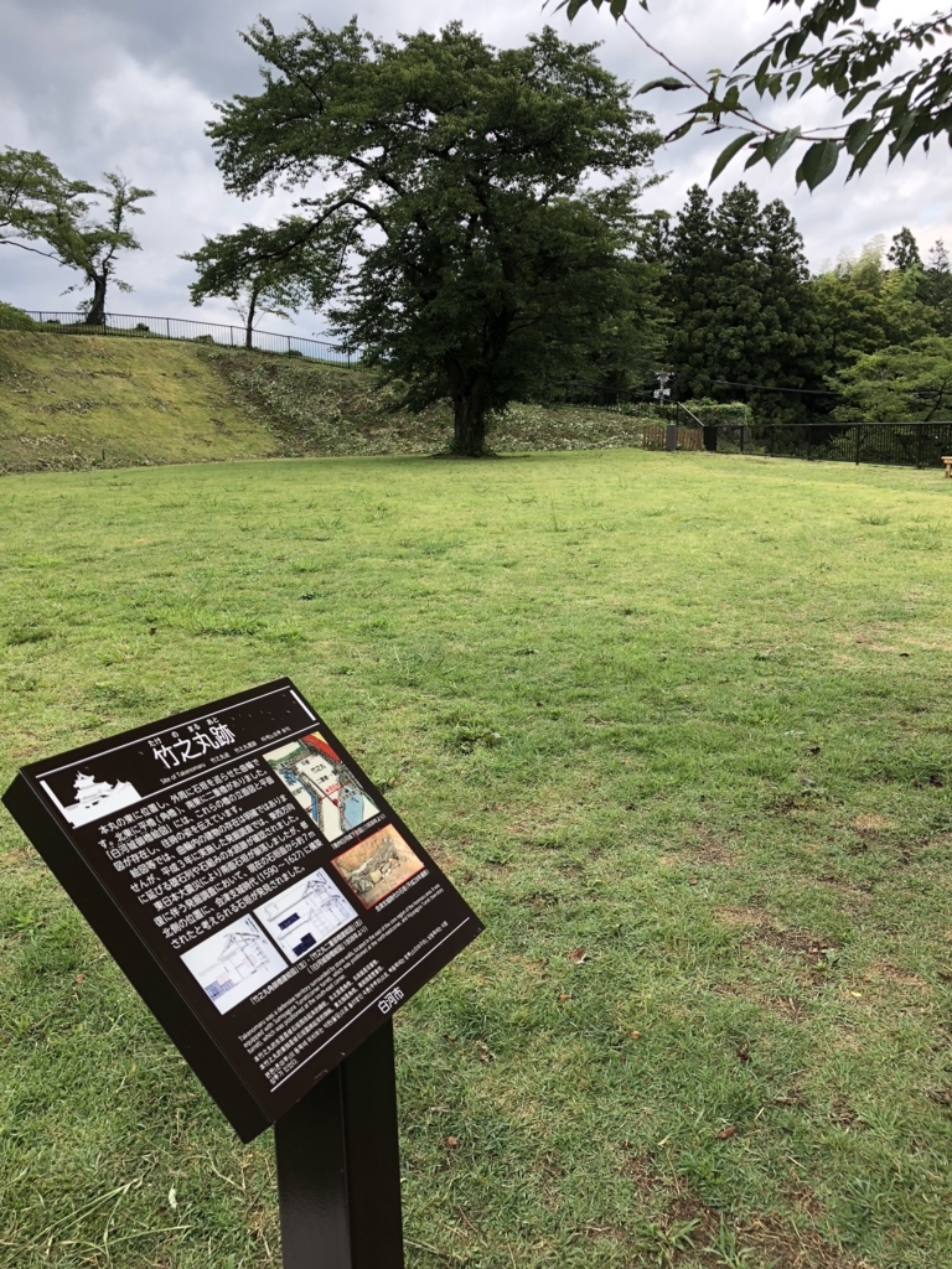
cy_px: 634
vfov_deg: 63.4
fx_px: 1027
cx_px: 476
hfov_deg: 49.7
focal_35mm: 28
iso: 20
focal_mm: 3.99
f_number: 1.8
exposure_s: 1/127
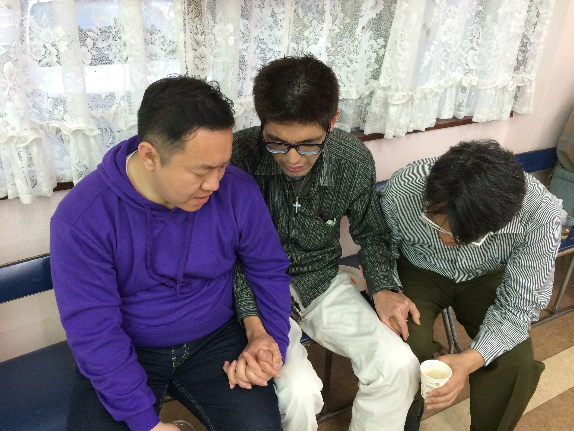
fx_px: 481
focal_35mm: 29
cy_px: 216
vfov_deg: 48.2
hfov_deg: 61.7
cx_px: 287
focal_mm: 4.15
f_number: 2.2
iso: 100
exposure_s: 1/30
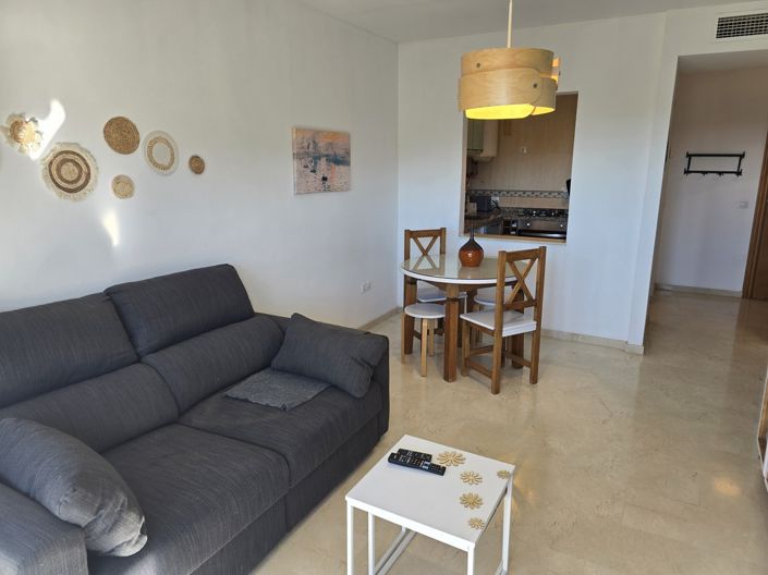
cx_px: 384
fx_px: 510
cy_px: 288
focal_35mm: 23
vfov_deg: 58.8
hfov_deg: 74.0
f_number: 1.7
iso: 50
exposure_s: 1/100
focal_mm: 6.3
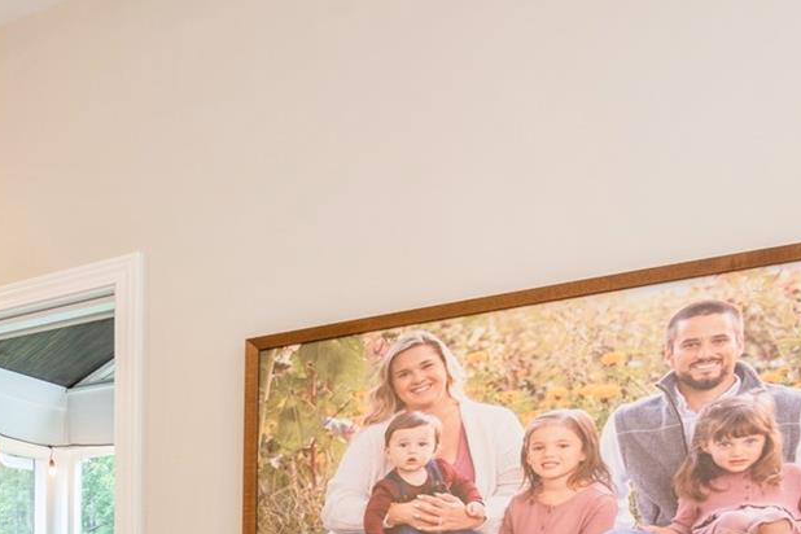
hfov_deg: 29.5
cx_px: -263
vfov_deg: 23.2
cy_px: 655
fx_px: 1179
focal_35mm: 53
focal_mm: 16
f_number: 8
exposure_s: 1/1.67
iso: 100
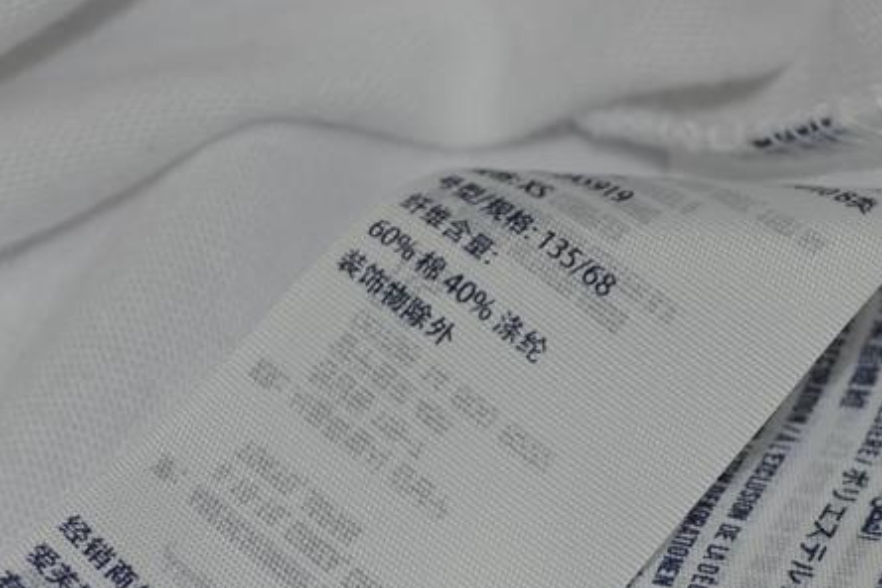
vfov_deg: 8.3
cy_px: 618
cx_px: 579
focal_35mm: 164
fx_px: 4018
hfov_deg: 12.5
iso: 100
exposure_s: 1/60
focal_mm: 42
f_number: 5.3
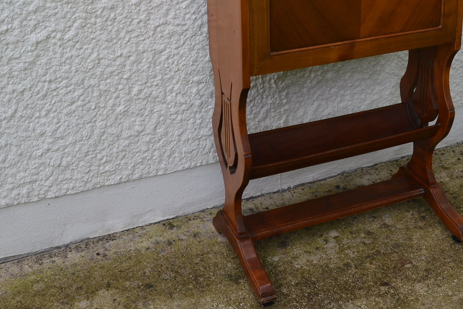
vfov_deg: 25.1
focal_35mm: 52
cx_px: 286
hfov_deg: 38.0
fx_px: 669
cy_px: 23
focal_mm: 18
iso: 200
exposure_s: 1/160
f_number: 7.1
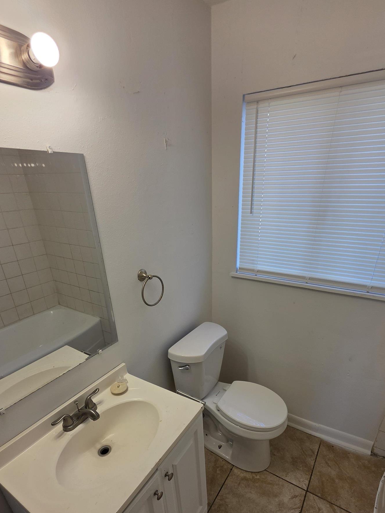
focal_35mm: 17
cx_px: 204
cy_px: 321
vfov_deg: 89.2
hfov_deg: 74.6
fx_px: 252
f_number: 1.9
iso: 50
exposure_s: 1/120
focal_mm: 2.2
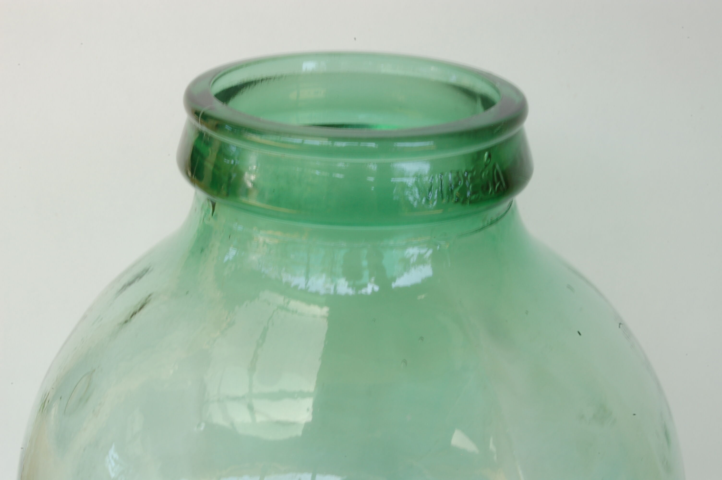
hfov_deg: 27.0
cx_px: 361
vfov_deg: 18.1
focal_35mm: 75
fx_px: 1503
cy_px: 240
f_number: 36
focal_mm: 50
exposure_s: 1/2.5
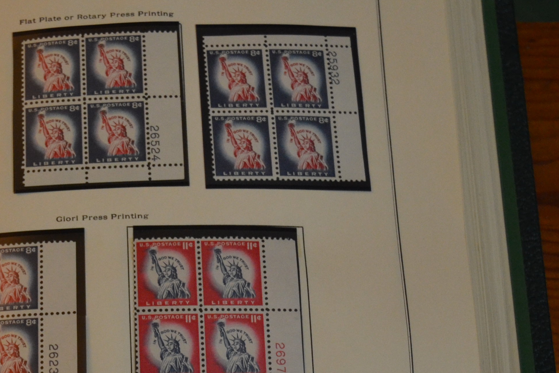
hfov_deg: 21.3
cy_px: 354
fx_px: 1444
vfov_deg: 14.5
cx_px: 26
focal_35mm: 93
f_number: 4
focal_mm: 26
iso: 900
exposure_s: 1/60
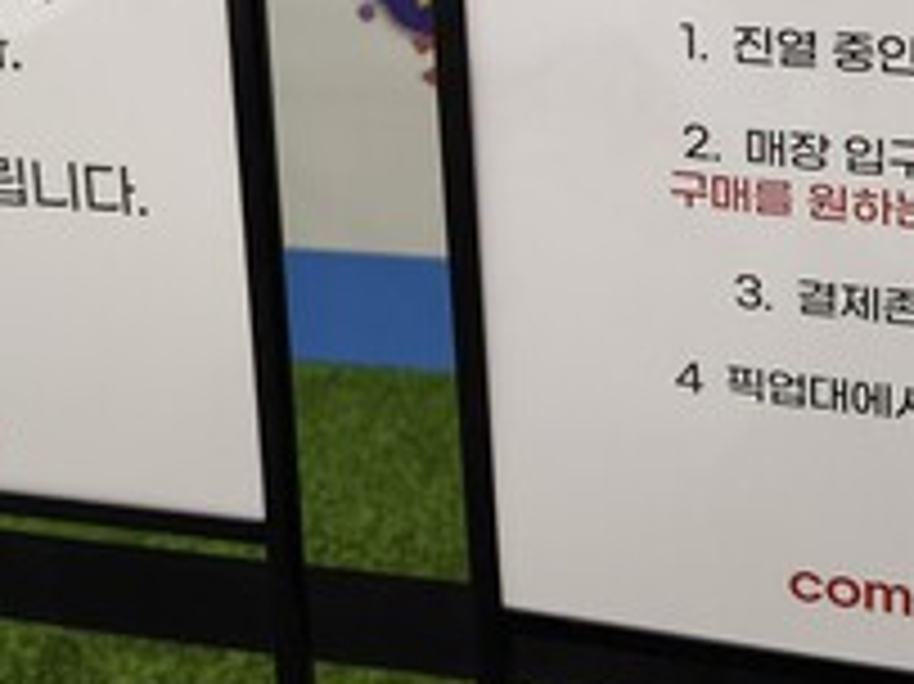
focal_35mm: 68
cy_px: -153
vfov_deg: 20.1
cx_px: 477
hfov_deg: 28.6
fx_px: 1794
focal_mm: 5.4
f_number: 1.8
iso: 250
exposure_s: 1/120
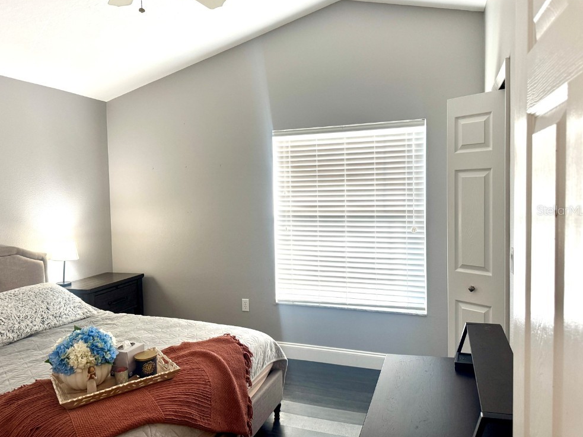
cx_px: 289
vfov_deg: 54.9
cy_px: 210
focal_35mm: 25
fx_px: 421
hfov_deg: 69.4
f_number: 1.78
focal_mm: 6.76
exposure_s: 1/120
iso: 160
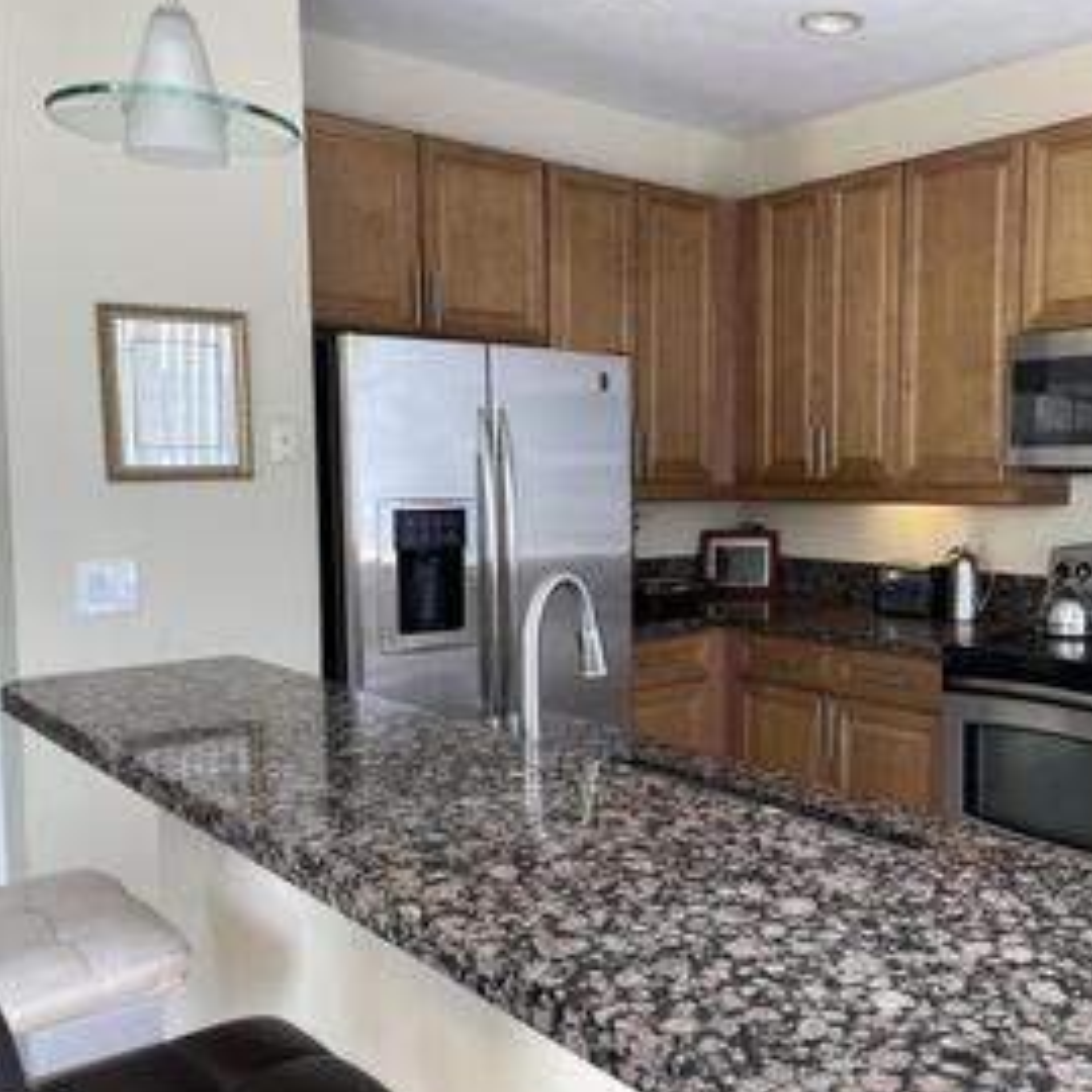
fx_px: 1213
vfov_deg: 48.4
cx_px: 736
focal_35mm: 34
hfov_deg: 47.6
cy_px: 586
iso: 80
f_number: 1.6
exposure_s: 1/121
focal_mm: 4.2
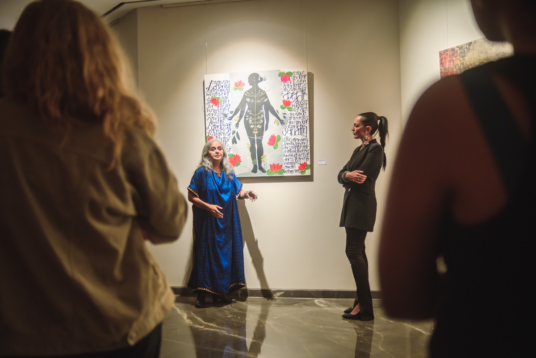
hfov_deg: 54.4
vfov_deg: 37.9
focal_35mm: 35
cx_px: 268
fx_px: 521
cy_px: 179
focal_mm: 23
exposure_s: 1/125
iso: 1600
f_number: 1.4
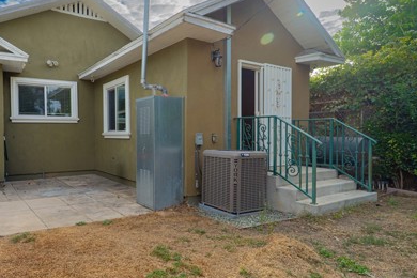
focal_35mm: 23
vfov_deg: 55.1
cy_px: 138
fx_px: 266
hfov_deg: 73.6
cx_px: 137
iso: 100
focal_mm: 14
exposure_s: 1/160
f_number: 7.1
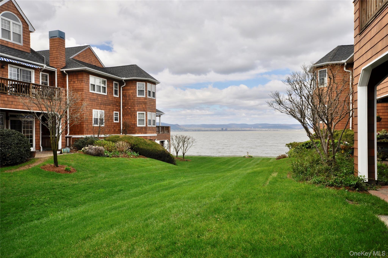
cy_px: 129
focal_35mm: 28
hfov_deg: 64.6
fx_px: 307
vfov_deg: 45.6
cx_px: 194
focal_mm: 19
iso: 200
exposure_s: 1/200
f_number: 13
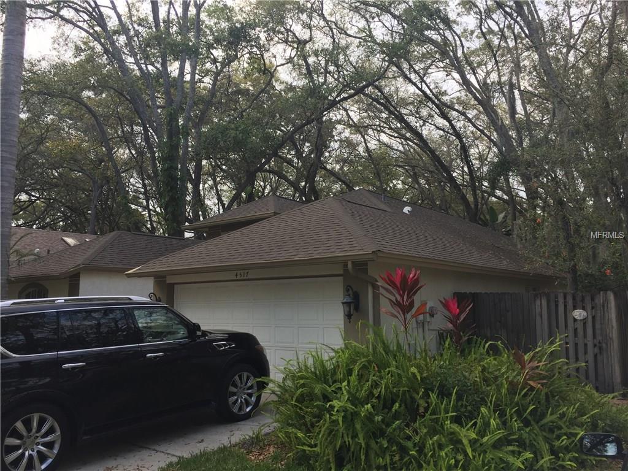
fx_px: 526
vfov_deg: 48.2
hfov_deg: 61.7
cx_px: 314
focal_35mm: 29
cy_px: 236
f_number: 2.2
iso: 32
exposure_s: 1/203
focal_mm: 4.15
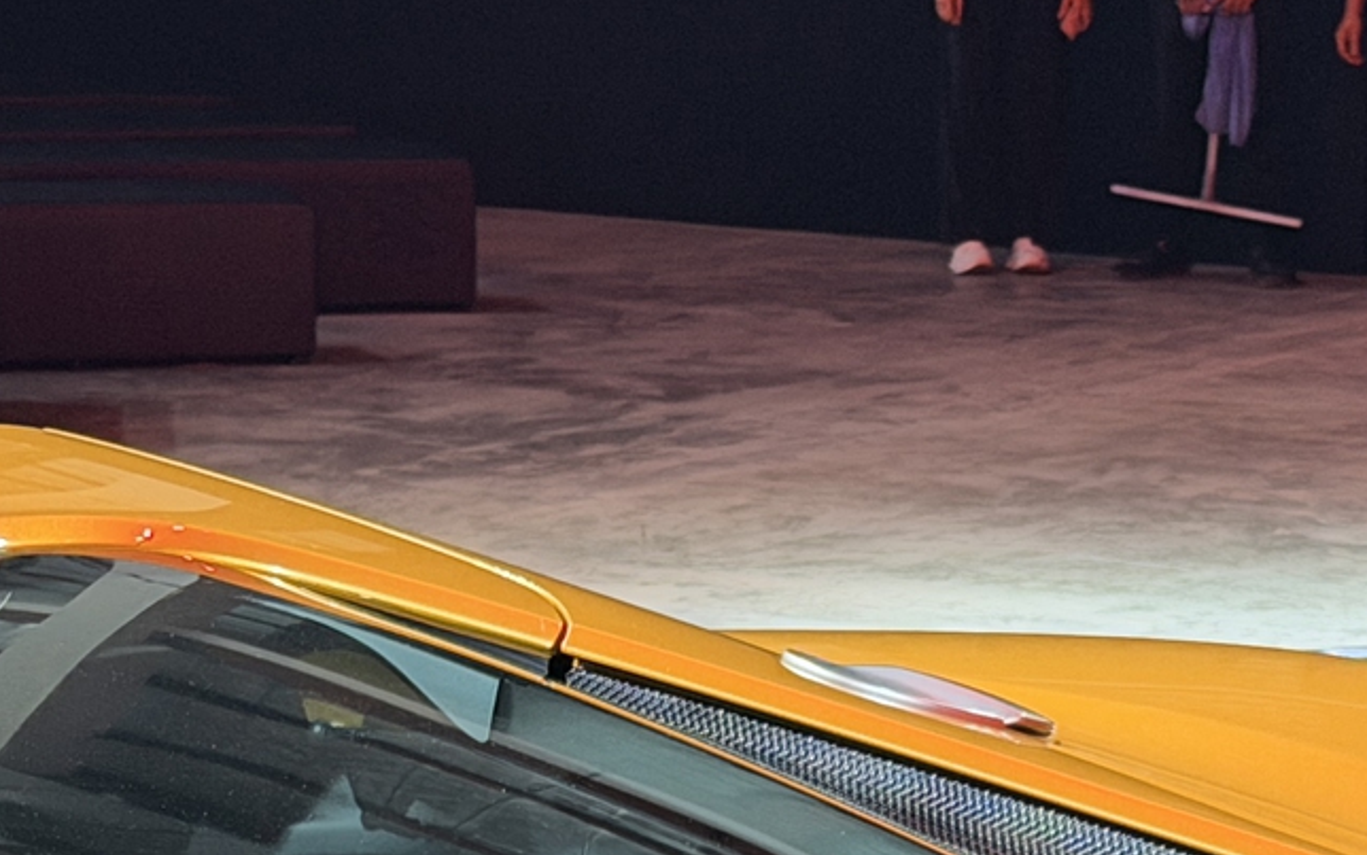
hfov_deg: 13.2
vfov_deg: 8.1
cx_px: 898
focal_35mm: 158
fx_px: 5888
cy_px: 1324
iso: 100
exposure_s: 1/62
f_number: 1.78
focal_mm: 6.76
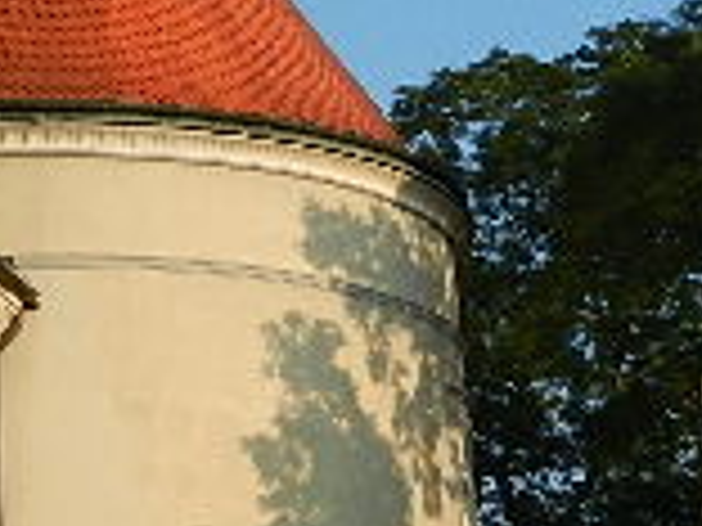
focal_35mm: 156
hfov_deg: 11.7
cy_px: 175
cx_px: -544
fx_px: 3164
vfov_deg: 9.5
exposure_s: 1/800
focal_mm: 6.9
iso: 160
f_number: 4
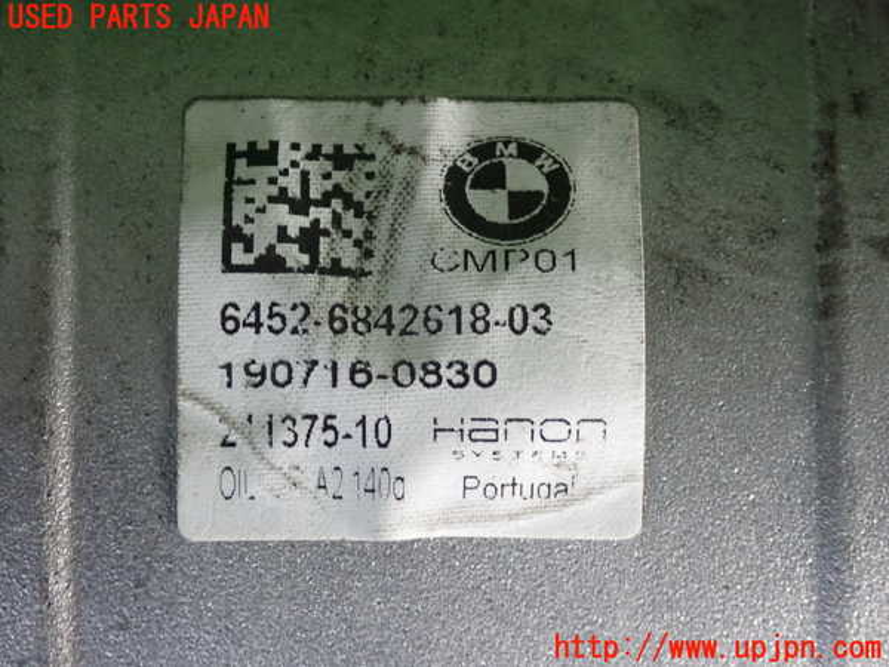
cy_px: 334
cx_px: 444
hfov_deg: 22.3
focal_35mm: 88
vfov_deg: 16.8
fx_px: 2260
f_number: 4.5
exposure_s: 1/60
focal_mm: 15.66
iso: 800
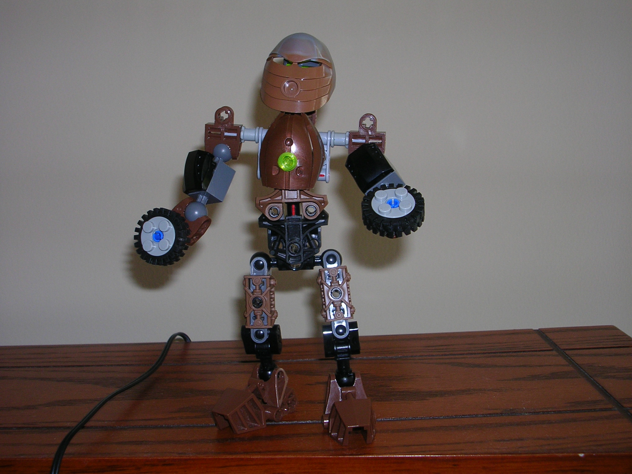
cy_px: 237
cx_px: 316
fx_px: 840
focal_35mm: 46
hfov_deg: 41.2
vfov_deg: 31.5
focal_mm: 7.1
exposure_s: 1/60.1
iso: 50
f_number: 3
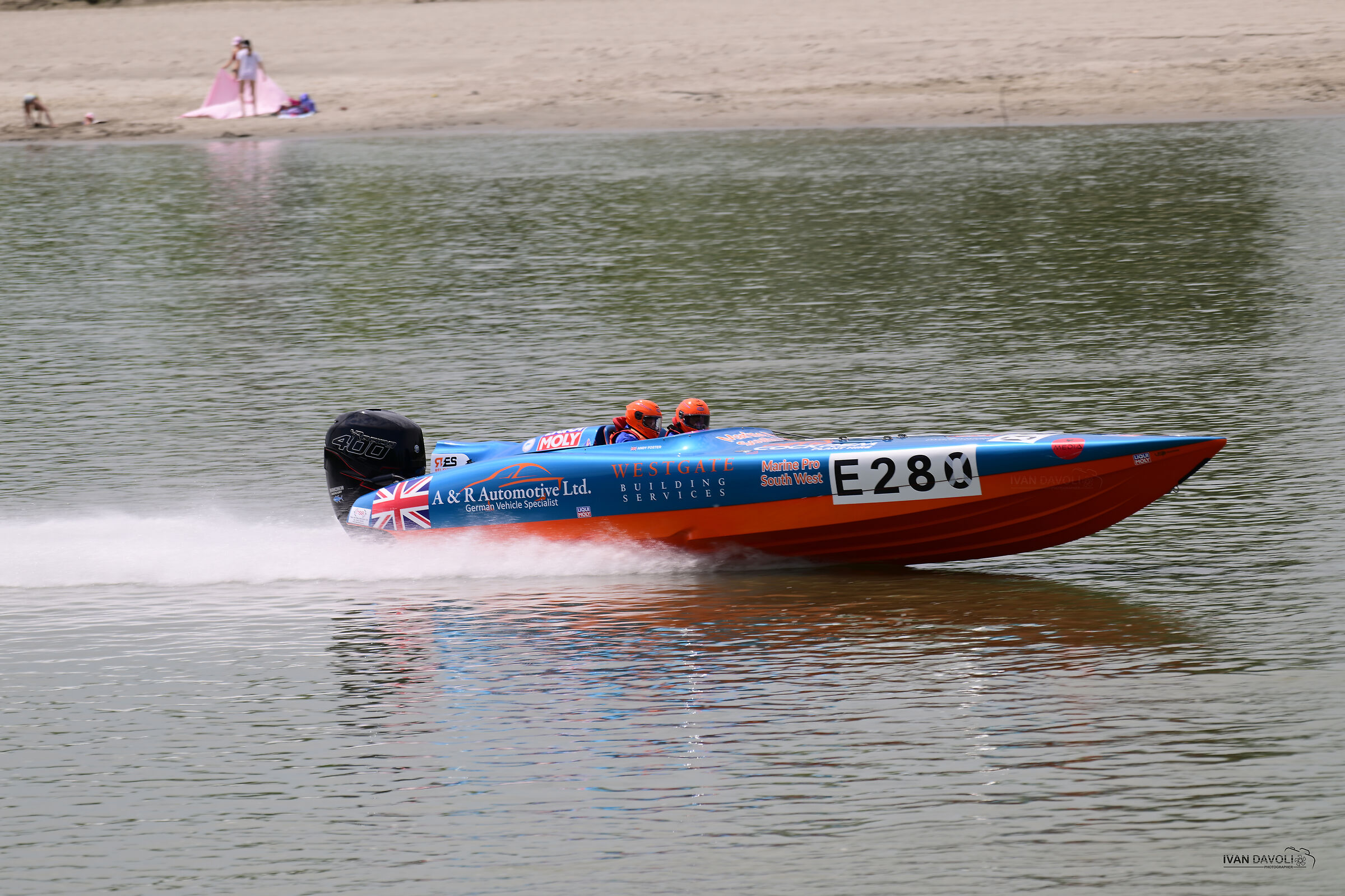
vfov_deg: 4.6
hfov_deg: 6.9
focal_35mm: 300
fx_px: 11207
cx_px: 672
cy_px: 448
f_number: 6.7
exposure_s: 1/500
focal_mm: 300
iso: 64
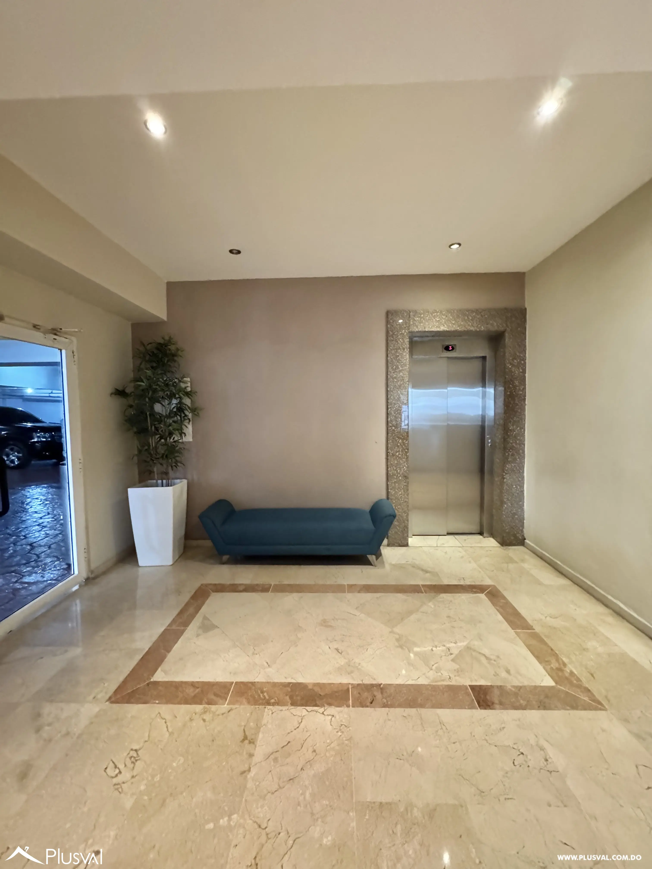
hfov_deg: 85.7
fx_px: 352
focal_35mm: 14
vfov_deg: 102.1
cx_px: 326
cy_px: 434
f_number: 2.2
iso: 1250
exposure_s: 1/60
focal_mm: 2.22
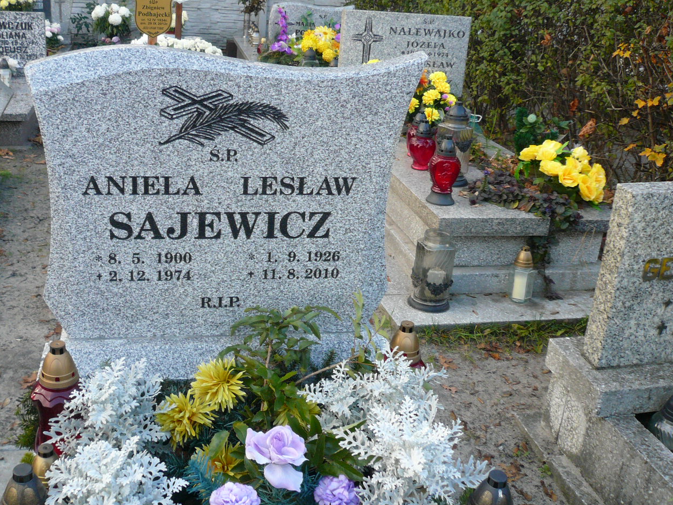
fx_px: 700
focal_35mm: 36
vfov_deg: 39.6
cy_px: 228
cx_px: 272
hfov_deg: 51.0
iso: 100
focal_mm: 4.6
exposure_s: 1/125
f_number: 2.8
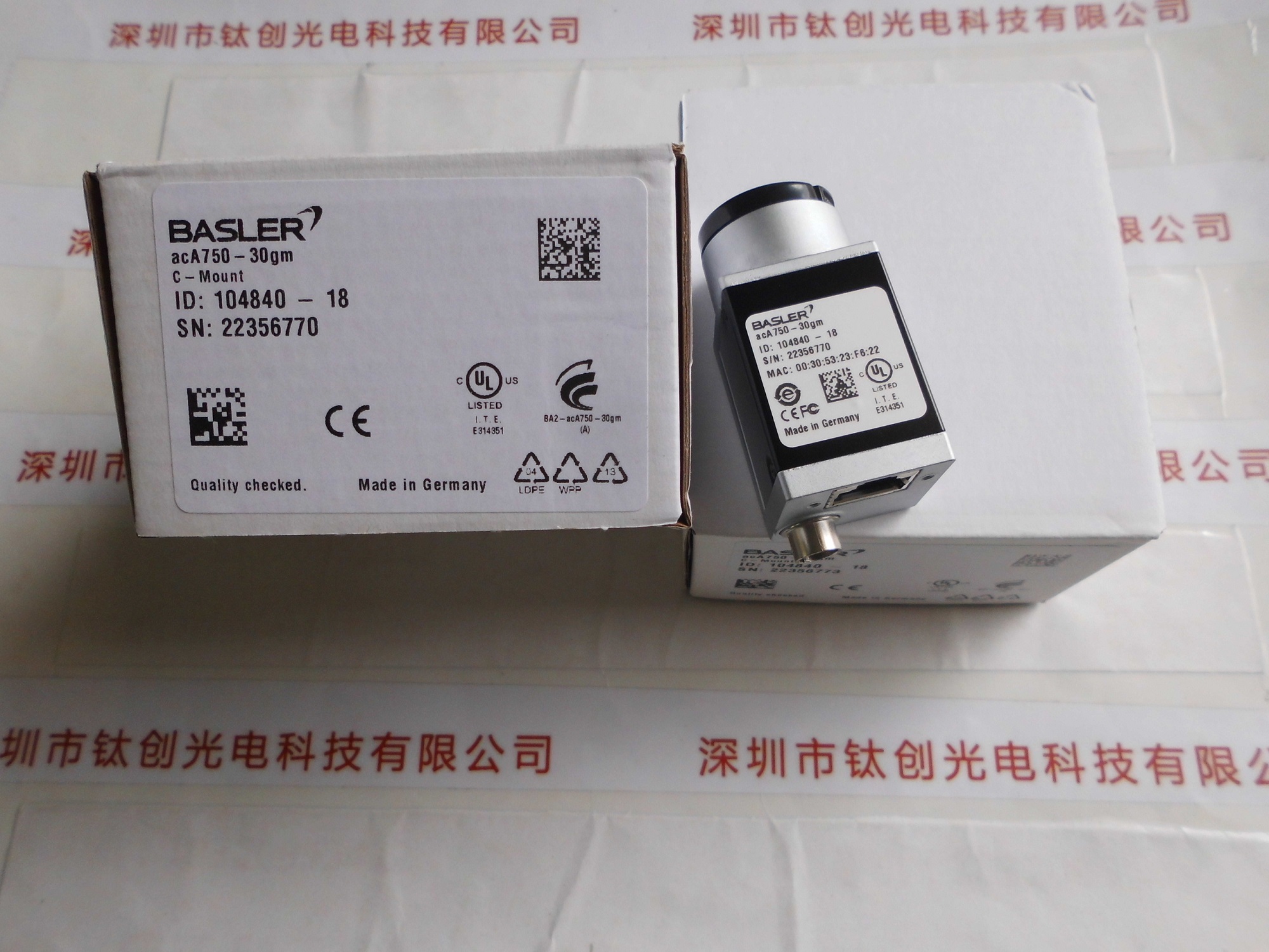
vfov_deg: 53.1
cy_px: 476
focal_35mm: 26
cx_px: 634
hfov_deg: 67.3
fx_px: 953
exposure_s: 1/181
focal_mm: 4.6
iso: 100
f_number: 3.2
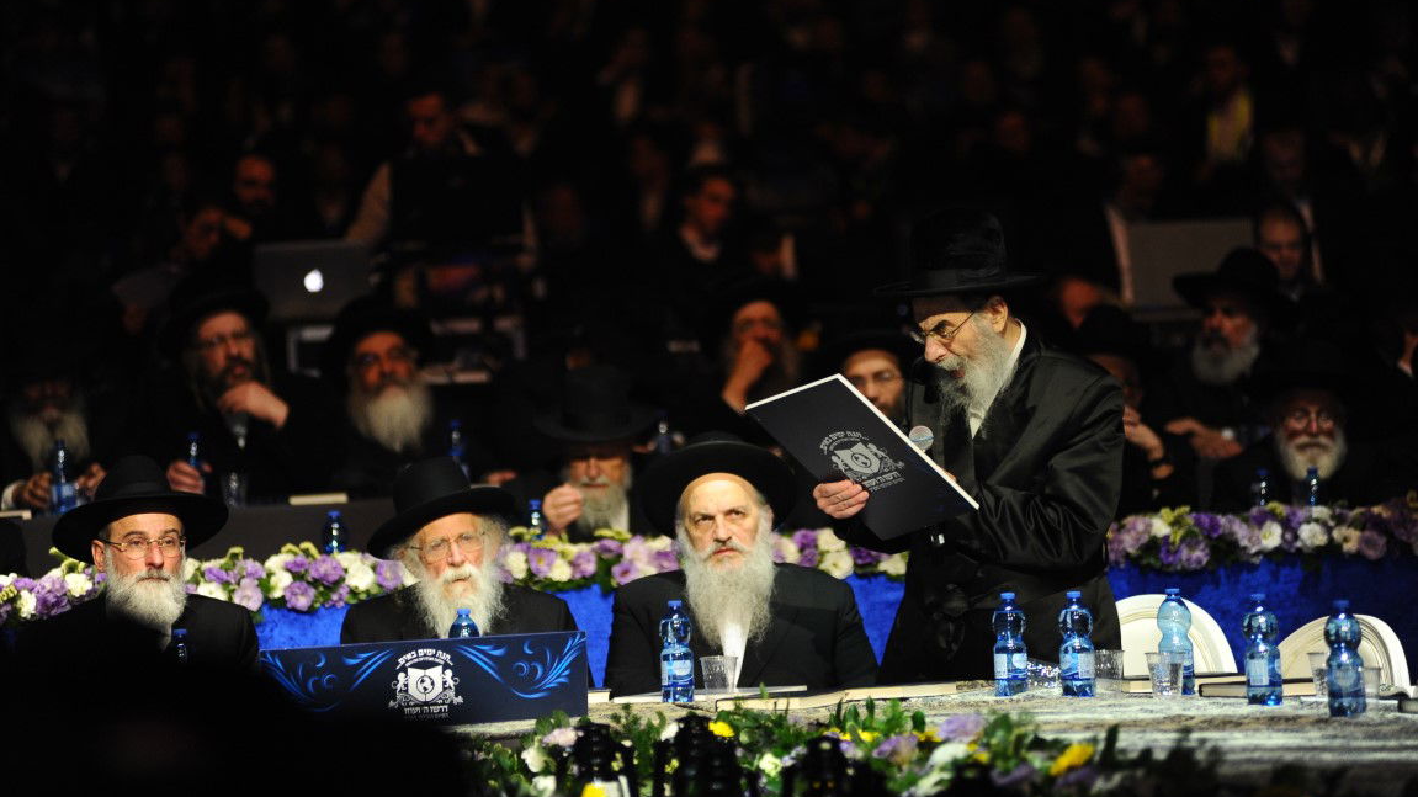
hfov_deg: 10.3
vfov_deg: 5.8
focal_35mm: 210
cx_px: 710
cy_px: 338
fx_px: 7895
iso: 1600
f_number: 2.8
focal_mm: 200
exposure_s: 1/160
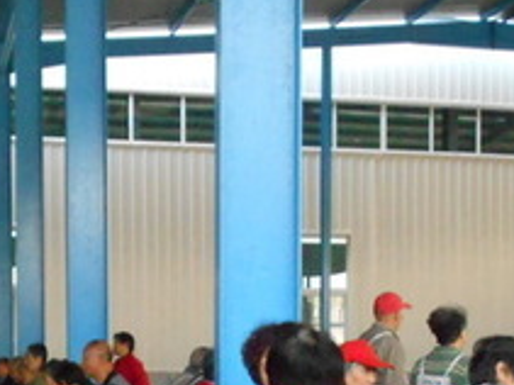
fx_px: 1350
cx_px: 253
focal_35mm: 91
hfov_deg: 21.5
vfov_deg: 15.6
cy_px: 458
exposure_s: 1/250
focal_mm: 5.8
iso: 800
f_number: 3.6
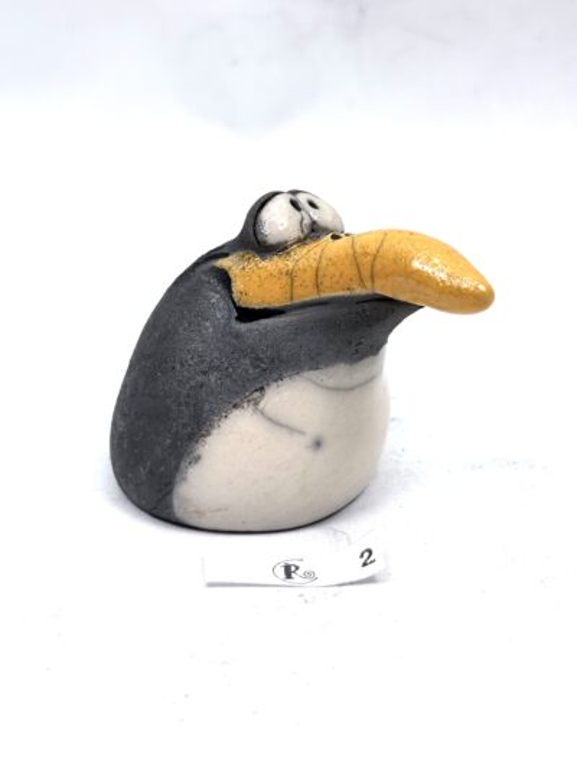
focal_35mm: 52
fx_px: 1155
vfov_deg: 36.8
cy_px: 384
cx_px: 288
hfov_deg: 28.0
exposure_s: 1/265
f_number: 1.6
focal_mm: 5.96
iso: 32
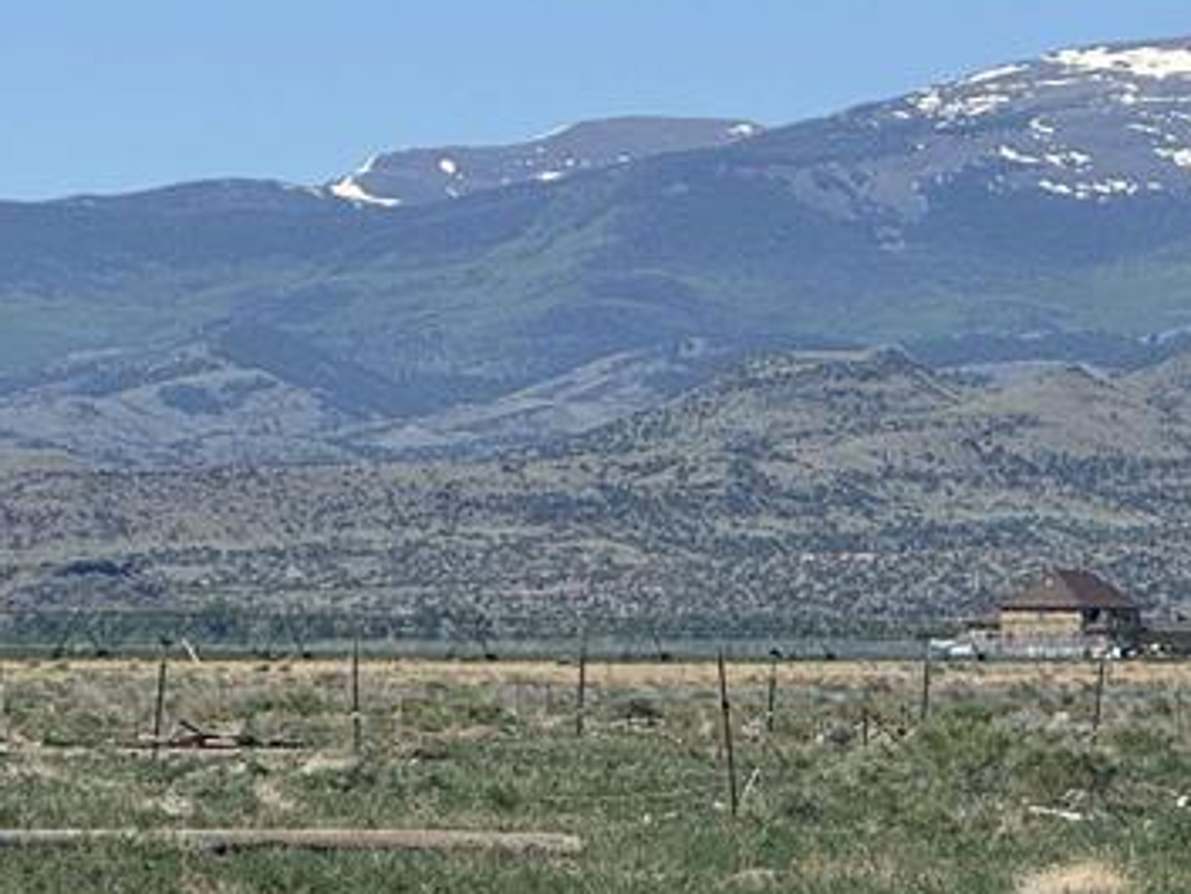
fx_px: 11977
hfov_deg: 5.7
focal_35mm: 348
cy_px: 334
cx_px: 1525
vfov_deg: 4.3
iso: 50
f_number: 2.8
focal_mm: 15.66
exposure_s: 1/1969
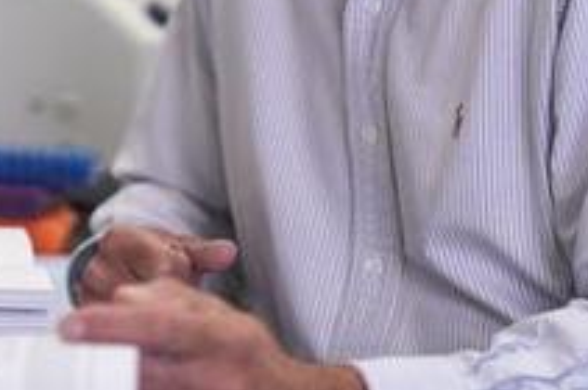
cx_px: 421
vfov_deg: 8.2
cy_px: -53
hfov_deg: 12.4
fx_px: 2707
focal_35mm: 166
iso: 1600
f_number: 1.6
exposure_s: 1/2500
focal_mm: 50
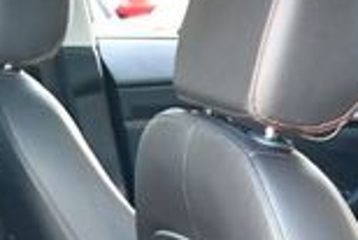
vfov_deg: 8.7
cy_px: 466
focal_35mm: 150
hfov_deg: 13.4
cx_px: -53
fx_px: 1493
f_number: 3.5
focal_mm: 18
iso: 1400
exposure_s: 1/125
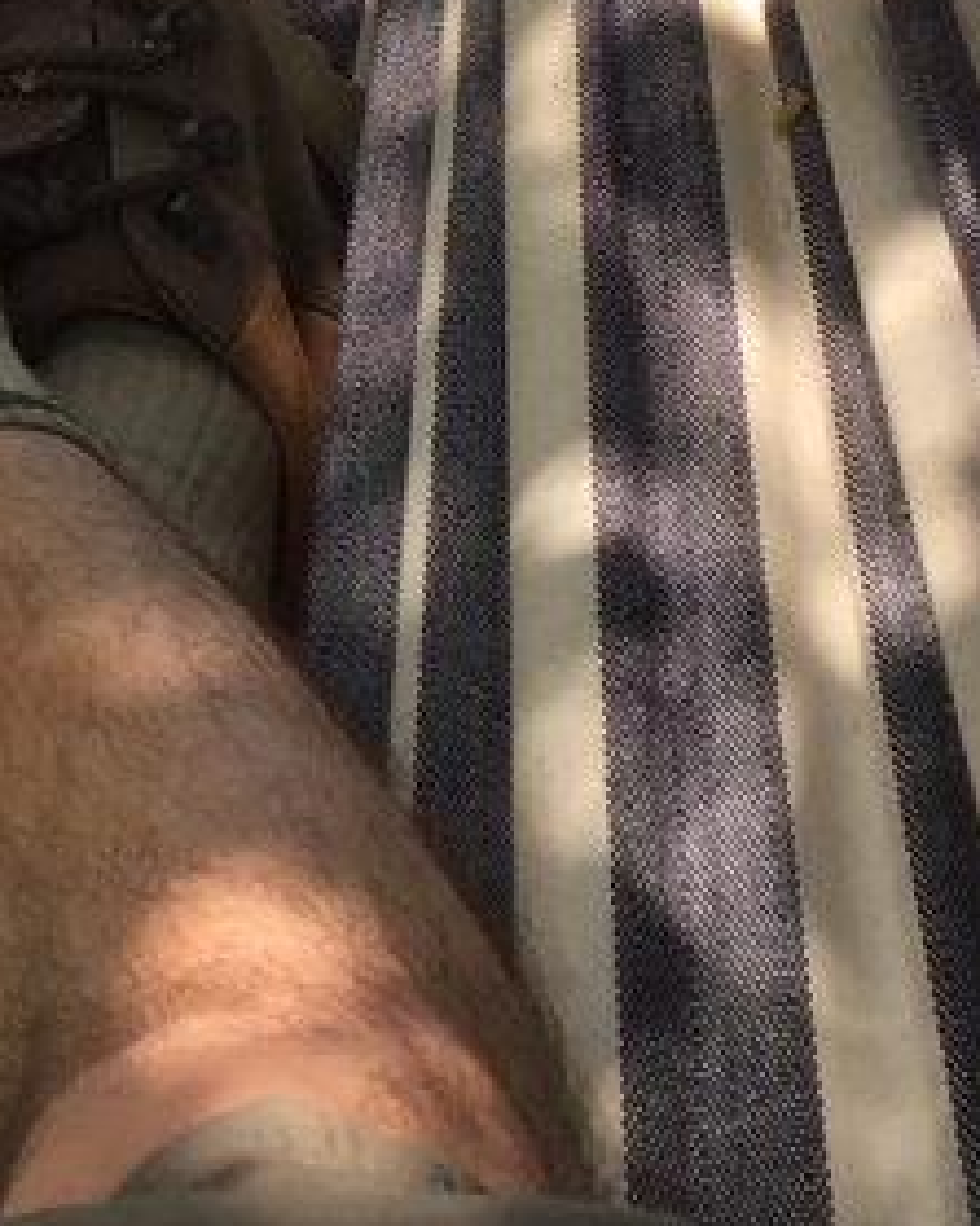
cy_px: -382
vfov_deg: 14.2
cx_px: -576
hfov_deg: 11.3
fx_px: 4716
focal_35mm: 130
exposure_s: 1/476
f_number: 2.2
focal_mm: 4.15
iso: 32
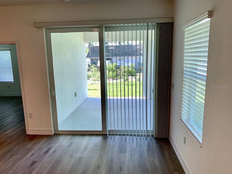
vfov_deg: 53.1
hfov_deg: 67.3
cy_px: 87
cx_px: 116
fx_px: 174
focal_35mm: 26
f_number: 1.8
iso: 32
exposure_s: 1/120
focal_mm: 4.25
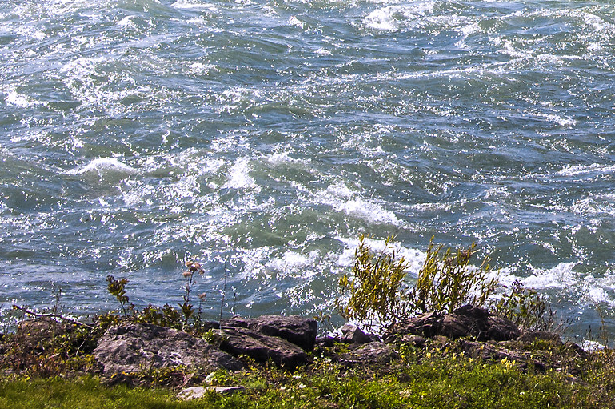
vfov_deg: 10.1
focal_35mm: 131
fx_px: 2236
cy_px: -205
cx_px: 707
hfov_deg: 15.2
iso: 800
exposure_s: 1/2000
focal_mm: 28
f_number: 7.1
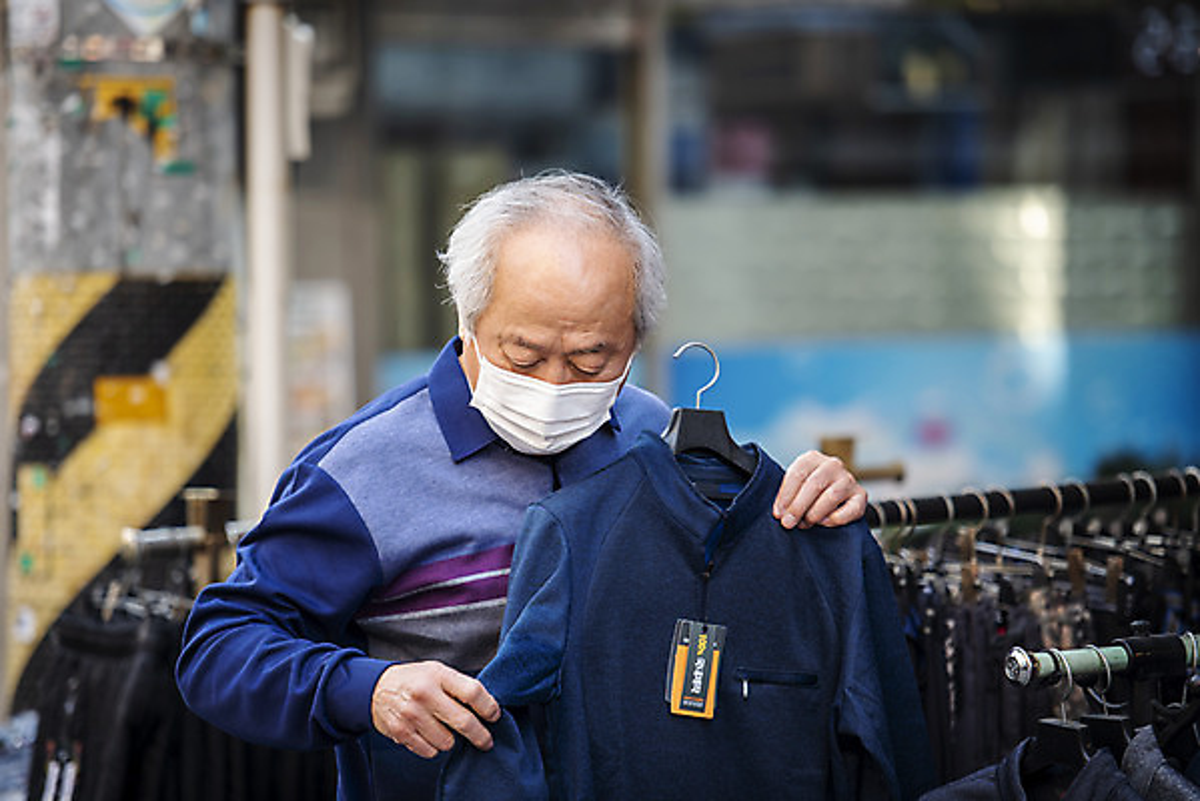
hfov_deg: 12.1
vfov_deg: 8.1
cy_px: 400
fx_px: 5669
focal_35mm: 170
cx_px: 600
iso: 200
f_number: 2.8
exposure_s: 1/160
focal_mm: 170
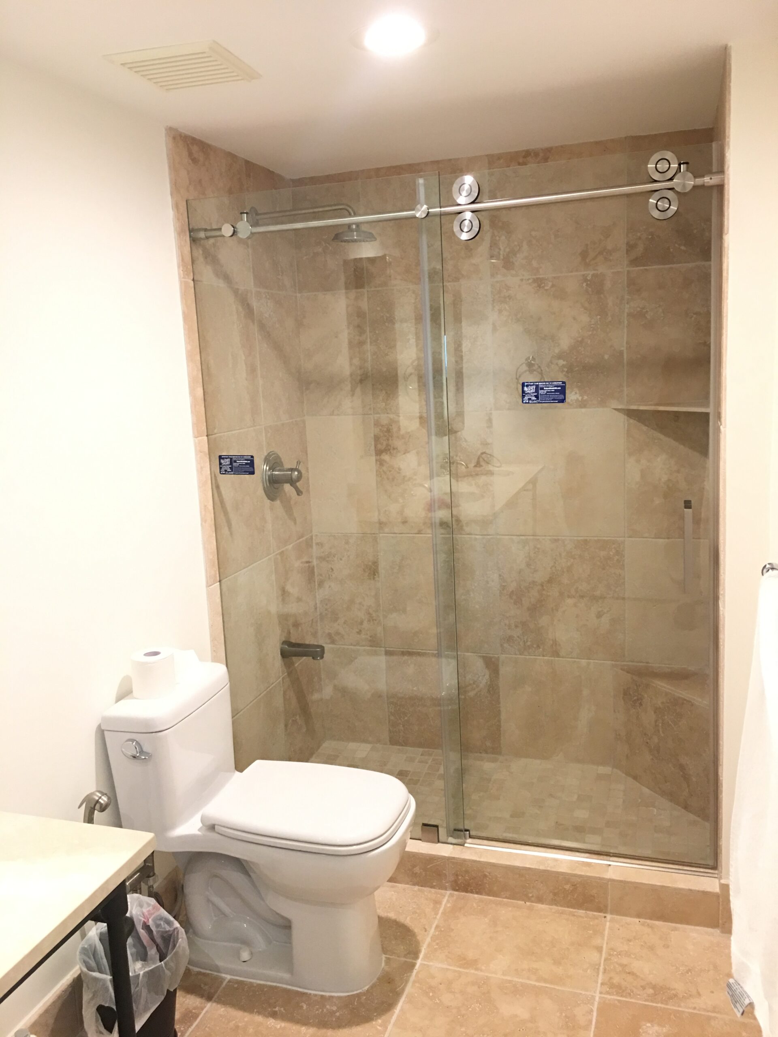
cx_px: 389
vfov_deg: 61.7
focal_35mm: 29
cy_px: 518
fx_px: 869
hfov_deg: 48.2
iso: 80
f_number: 2.2
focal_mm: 4.15
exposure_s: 1/15
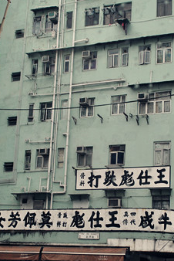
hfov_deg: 19.2
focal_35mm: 71
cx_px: 105
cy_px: 166
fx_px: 514
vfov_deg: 28.3
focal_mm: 20
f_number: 6.3
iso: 100
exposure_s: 1/160
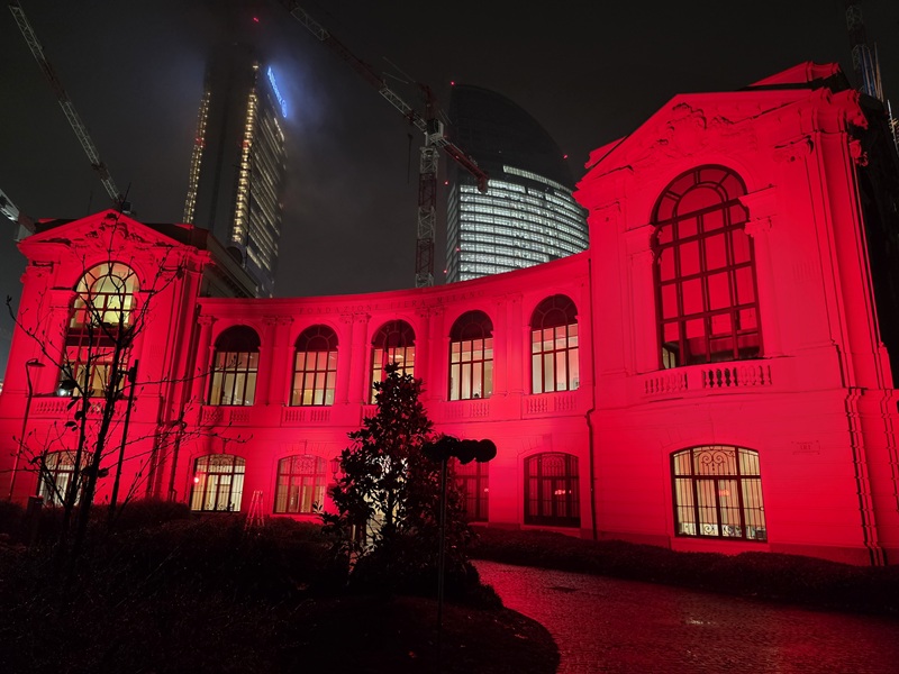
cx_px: 450
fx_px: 597
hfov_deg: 73.9
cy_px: 337
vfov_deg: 58.9
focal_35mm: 23
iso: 500
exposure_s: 1/100
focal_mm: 6.3
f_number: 1.7
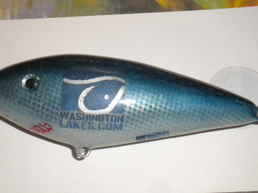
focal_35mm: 66
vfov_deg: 22.3
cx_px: 103
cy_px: 99
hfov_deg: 29.3
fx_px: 492
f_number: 5.6
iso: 400
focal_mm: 9.3
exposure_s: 1/30
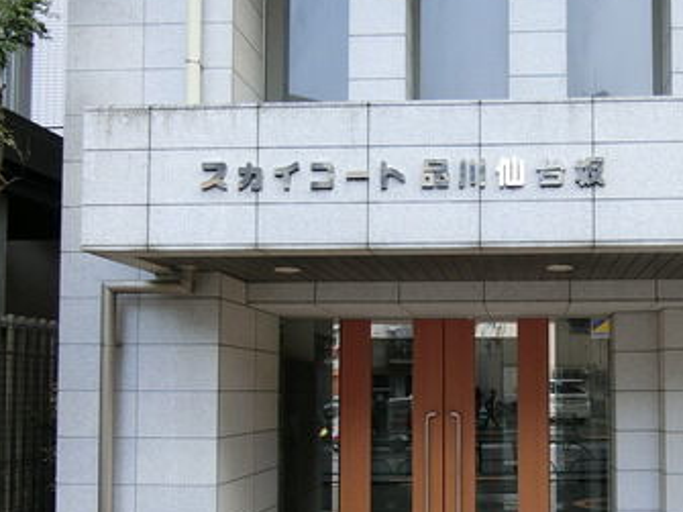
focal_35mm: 34
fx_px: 671
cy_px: 379
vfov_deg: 40.7
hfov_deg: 52.1
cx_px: 495
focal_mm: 4.06
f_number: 2.7
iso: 80
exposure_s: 1/125
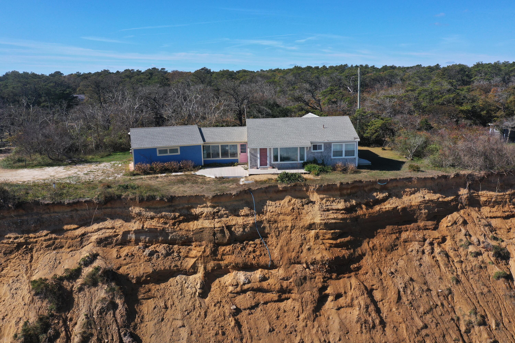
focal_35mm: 28
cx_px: 258
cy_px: 172
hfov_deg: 65.5
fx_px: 401
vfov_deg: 46.4
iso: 100
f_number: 5.6
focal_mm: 10.26
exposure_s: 1/500
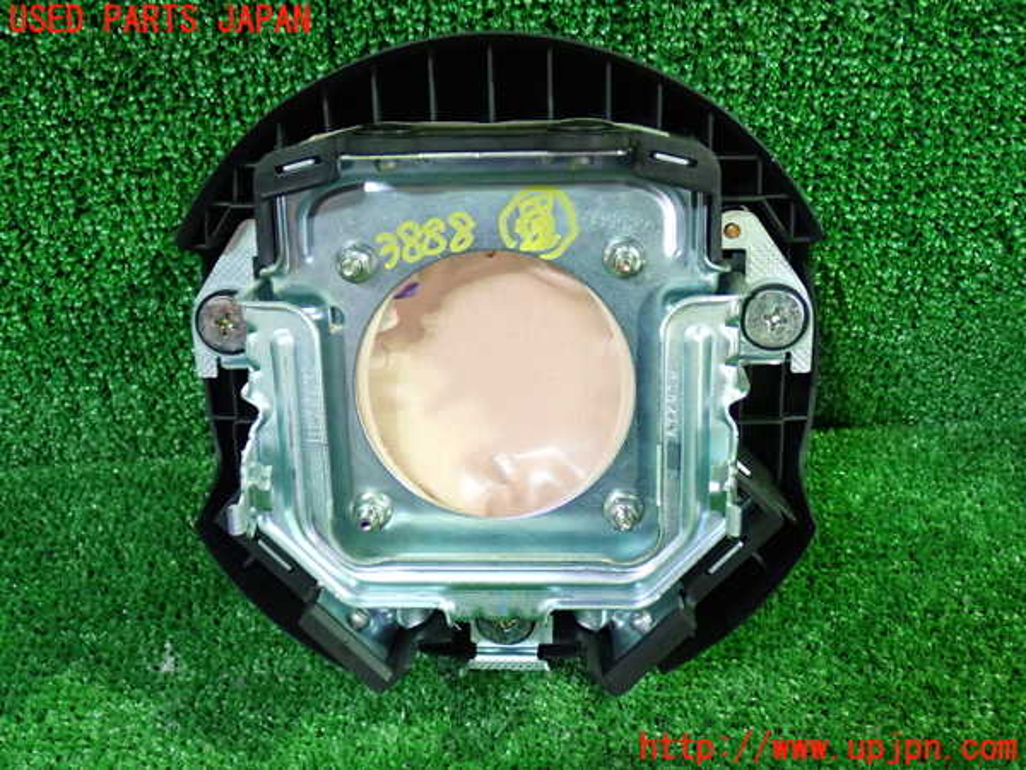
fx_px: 1126
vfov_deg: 37.7
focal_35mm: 38
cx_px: 513
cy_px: 385
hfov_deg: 49.0
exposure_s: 1/30
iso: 800
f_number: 2.7
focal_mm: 6.83
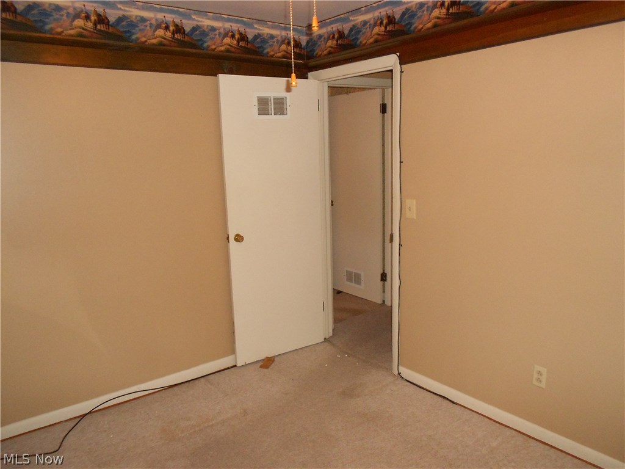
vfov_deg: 53.1
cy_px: 234
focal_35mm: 26
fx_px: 469
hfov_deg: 67.3
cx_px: 312
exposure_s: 1/25
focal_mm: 4.6
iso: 400
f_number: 3.2
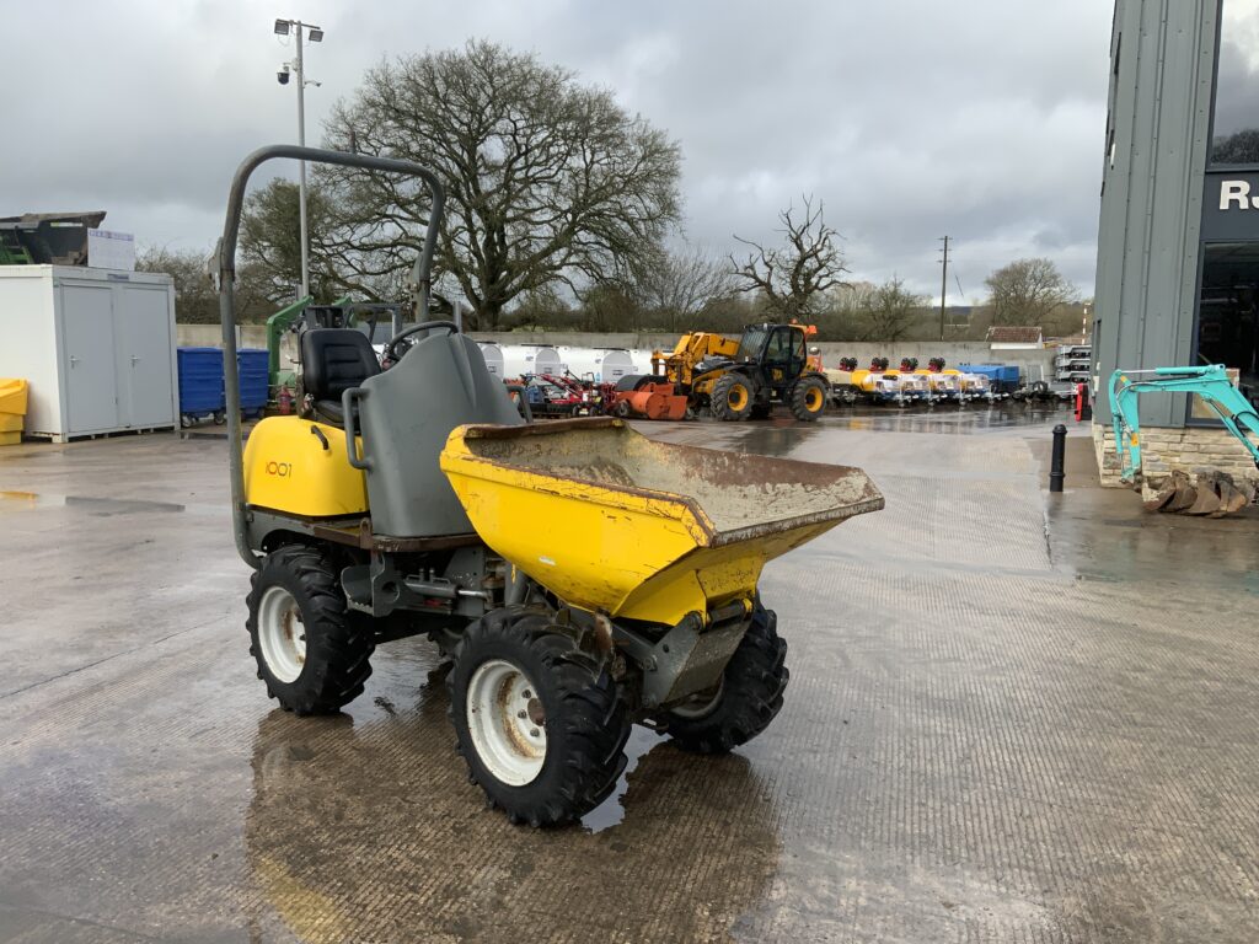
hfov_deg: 61.7
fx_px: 1055
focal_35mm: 29
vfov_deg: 48.2
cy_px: 472
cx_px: 630
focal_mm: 3
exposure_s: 1/1121
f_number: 1.8
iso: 16
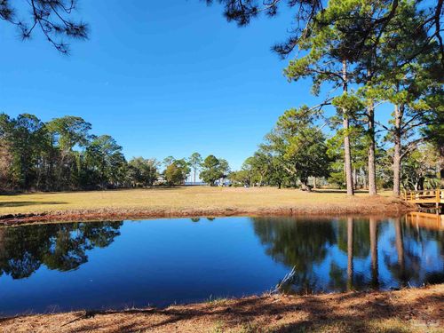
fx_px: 295
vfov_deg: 58.9
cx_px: 222
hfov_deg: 73.9
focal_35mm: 23
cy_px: 166
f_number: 1.8
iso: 20
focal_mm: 5.4
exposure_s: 1/880
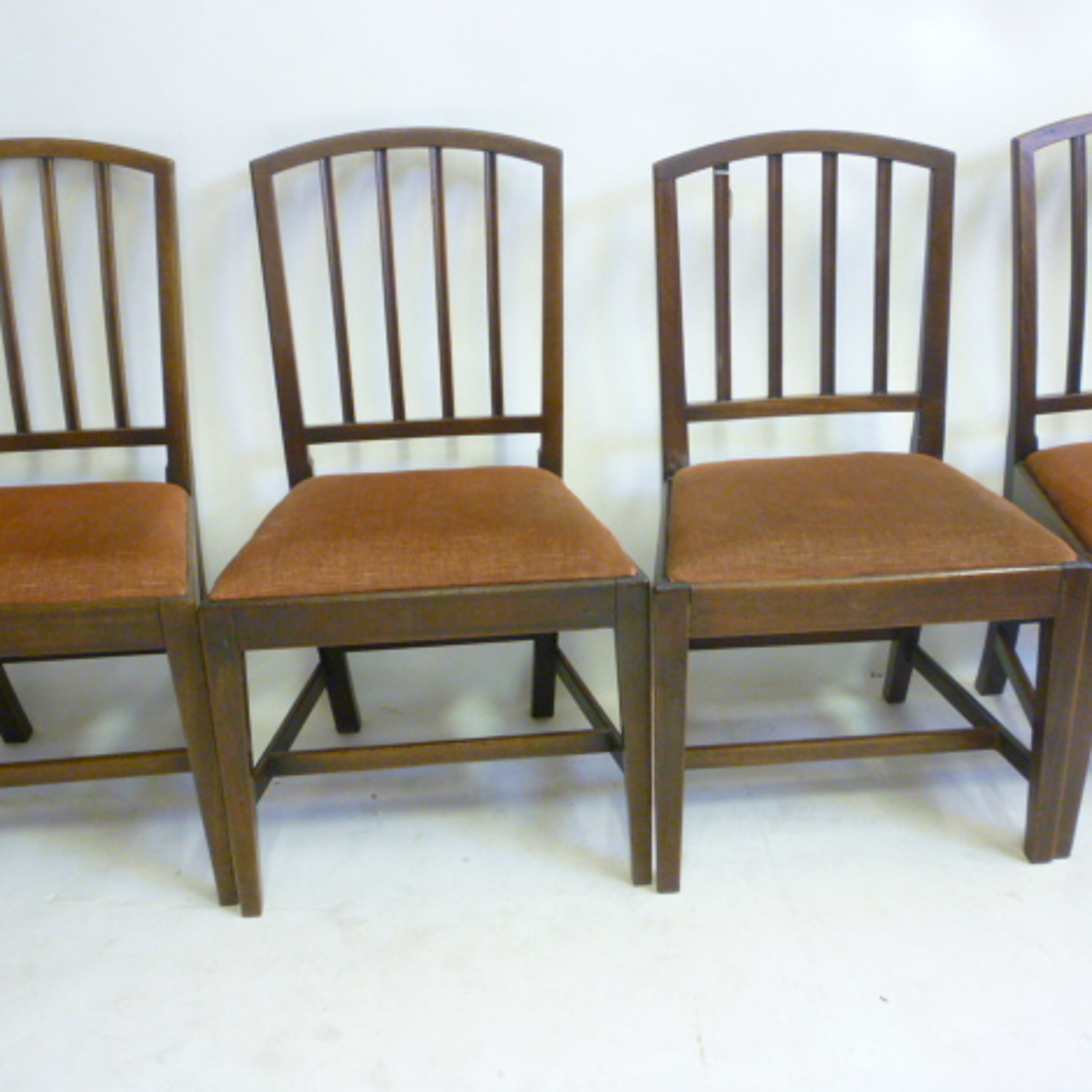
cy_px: 556
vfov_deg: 47.2
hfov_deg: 47.2
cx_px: 589
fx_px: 1249
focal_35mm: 35
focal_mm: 5.2
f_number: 3.3
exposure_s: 1/15
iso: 400
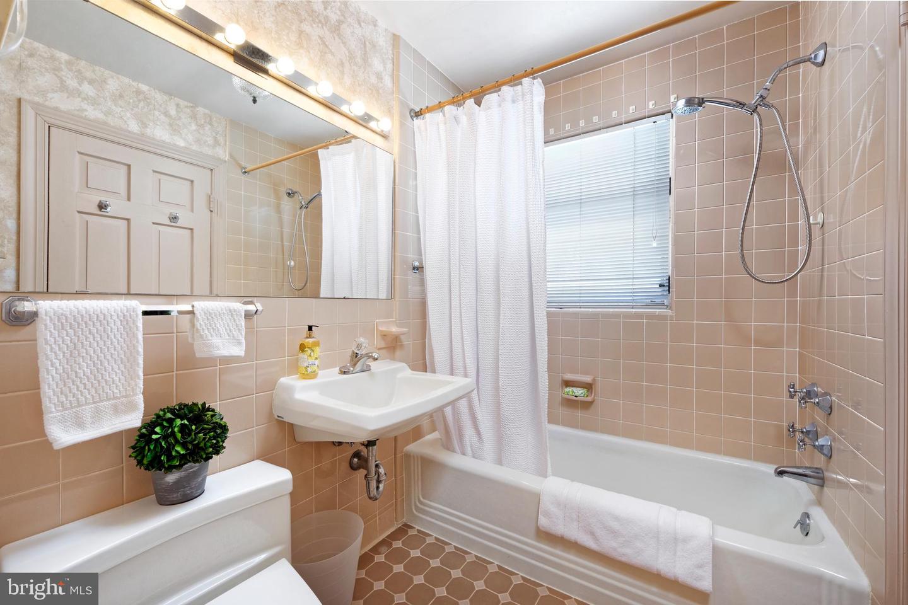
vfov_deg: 81.2
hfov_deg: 104.3
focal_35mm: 14
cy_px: 302
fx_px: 353
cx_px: 454
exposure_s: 1/10
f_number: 14
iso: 250
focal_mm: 14
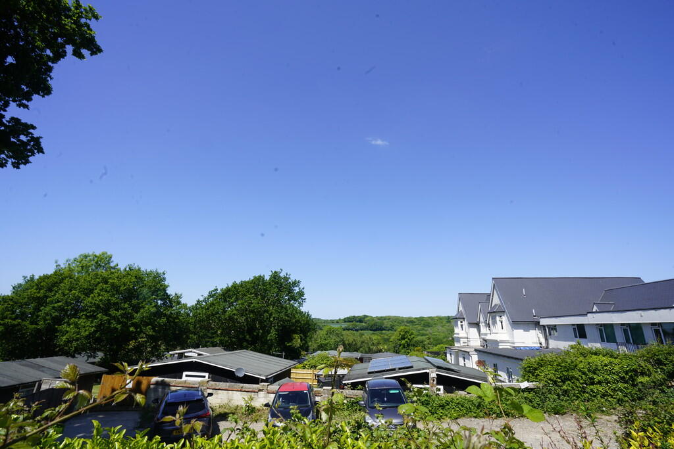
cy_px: 224
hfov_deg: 96.7
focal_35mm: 16
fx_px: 300
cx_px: 337
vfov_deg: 73.8
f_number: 16
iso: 160
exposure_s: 1/60
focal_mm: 16
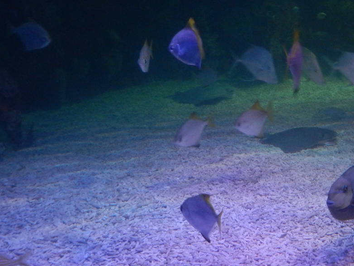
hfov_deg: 39.1
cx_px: 275
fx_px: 481
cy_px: 138
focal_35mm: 47
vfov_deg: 30.9
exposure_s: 1/25
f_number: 3.4
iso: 400
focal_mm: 4
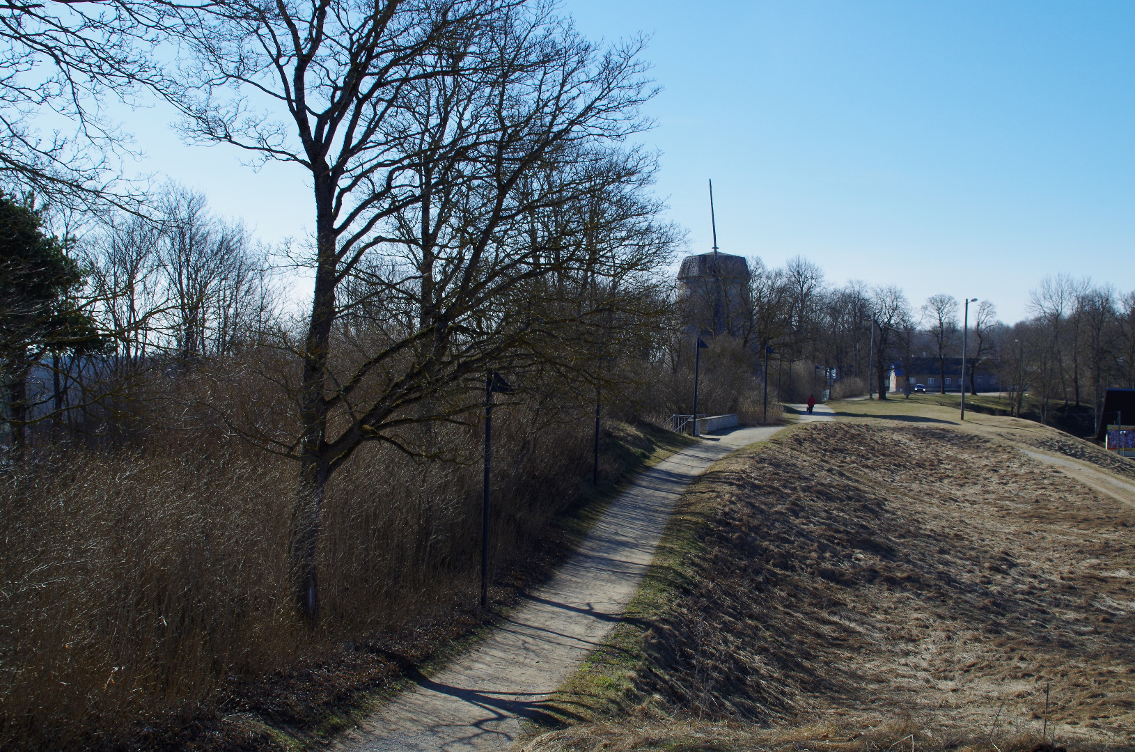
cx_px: 568
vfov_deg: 31.8
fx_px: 1322
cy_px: 376
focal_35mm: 42
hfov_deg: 46.5
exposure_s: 1/160
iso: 200
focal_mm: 28
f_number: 13
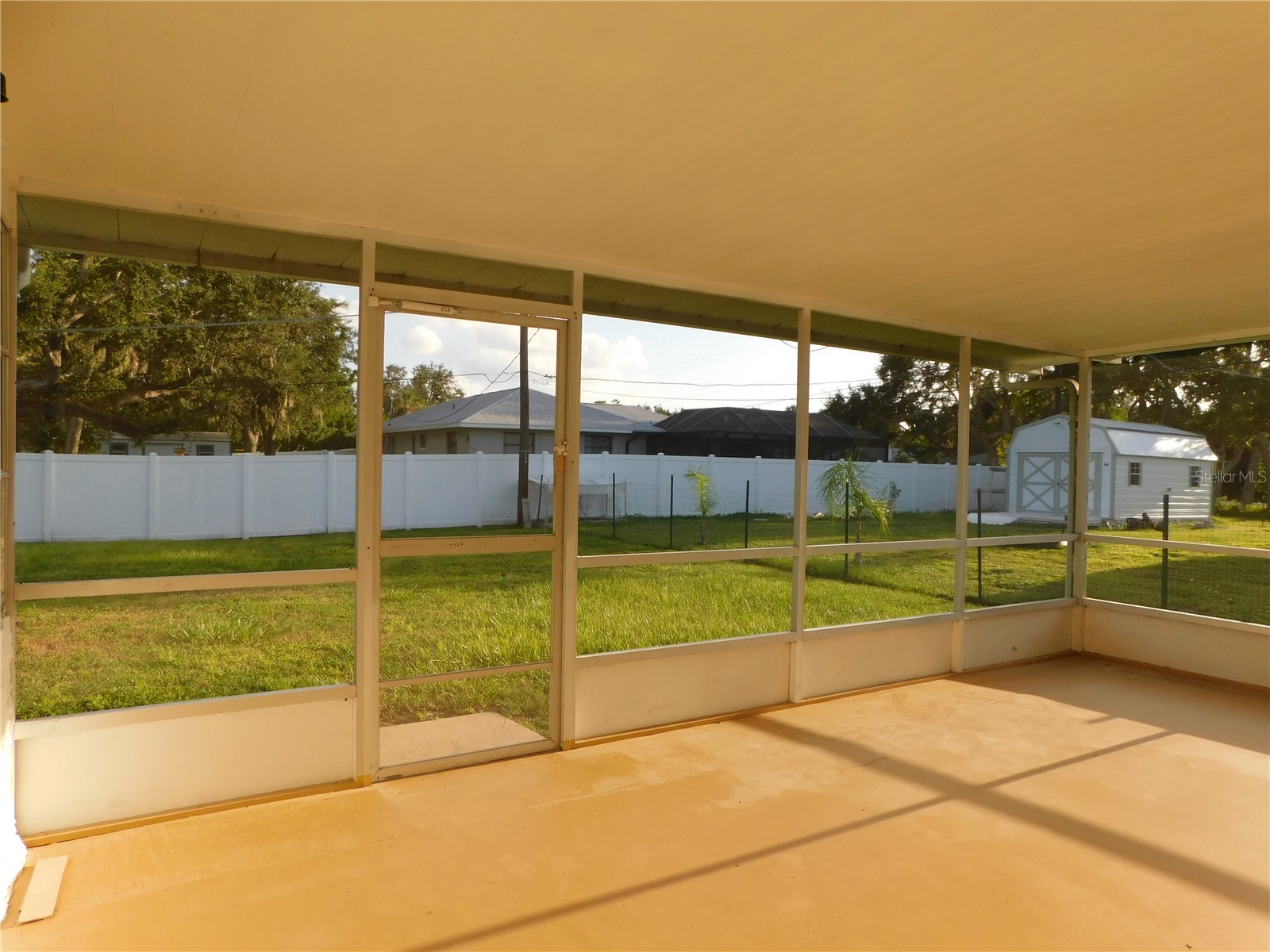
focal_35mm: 23
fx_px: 844
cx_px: 635
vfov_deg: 58.9
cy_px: 476
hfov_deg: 73.9
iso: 125
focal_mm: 4
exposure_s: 1/500
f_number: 3
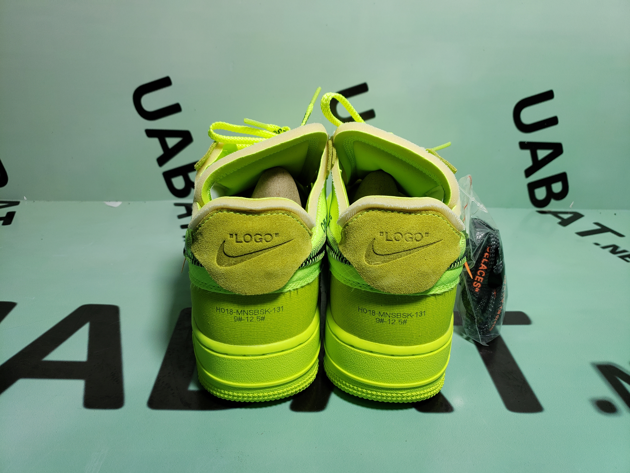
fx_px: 473
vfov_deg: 53.1
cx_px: 315
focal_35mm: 26
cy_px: 236
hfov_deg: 67.3
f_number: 1.5
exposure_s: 1/366
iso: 50
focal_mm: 4.3
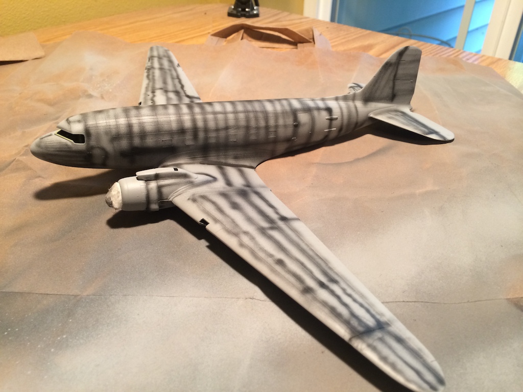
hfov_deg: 60.0
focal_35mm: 30
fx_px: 453
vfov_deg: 46.8
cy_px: 196
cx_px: 262
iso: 125
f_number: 2.2
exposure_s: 1/30
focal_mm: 4.12
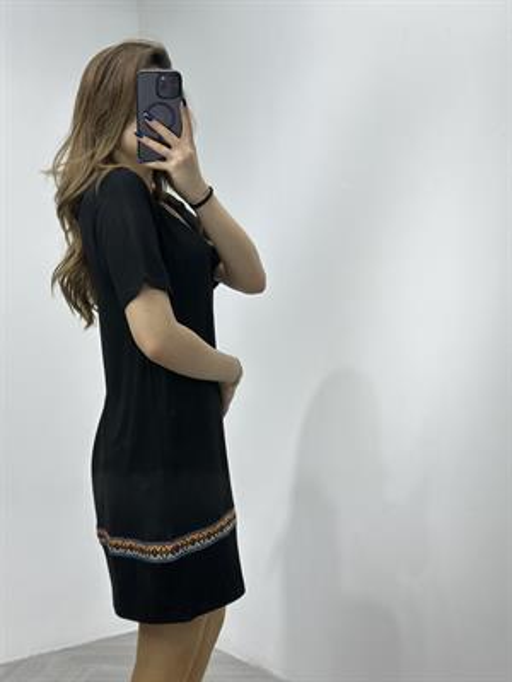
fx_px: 947
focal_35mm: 48
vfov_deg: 39.7
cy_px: 341
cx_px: 256
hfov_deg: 30.3
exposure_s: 1/359
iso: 80
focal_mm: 6.86
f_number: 1.78
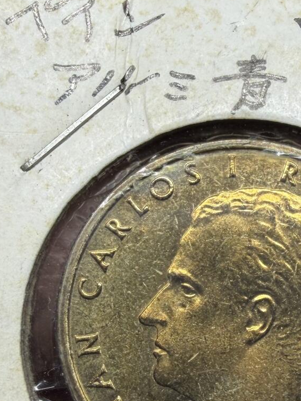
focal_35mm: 62
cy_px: 326
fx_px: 719
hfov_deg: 23.3
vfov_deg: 30.4
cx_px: 235
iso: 40
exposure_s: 1/204
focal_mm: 2.22
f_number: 2.2
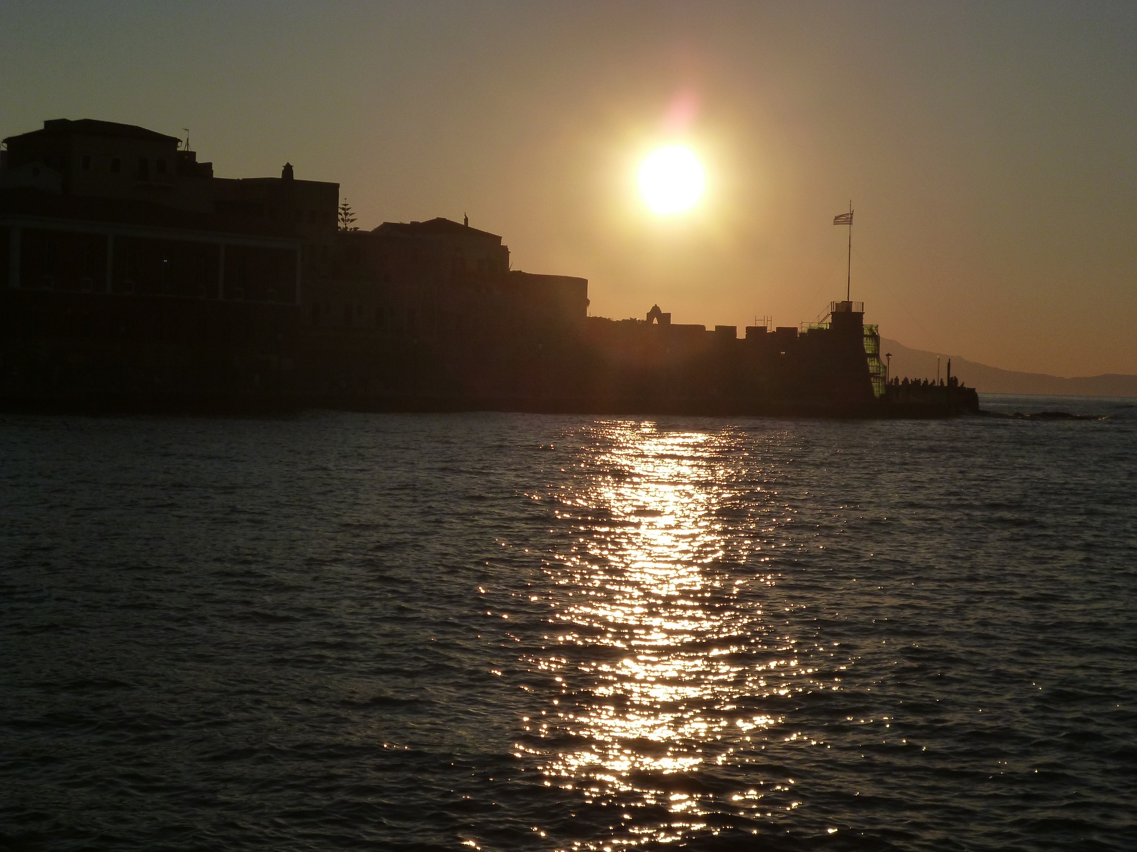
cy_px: 426
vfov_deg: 18.9
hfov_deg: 25.0
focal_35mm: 78
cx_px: 568
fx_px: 2562
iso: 160
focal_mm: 13.9
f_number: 16
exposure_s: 1/320
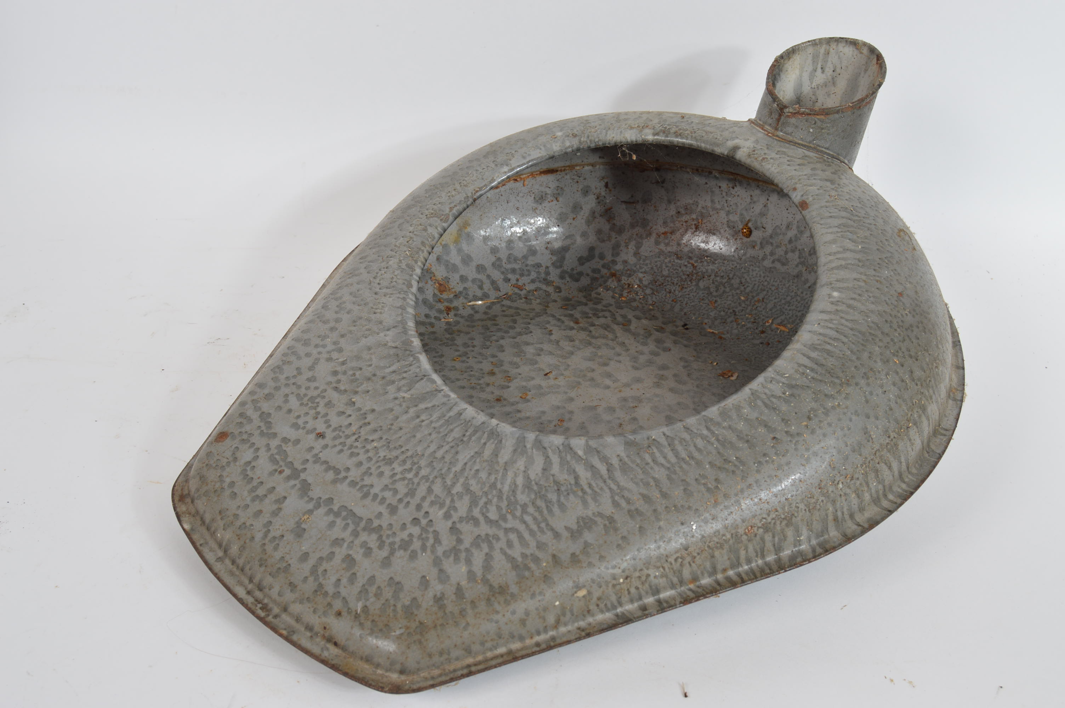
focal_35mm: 42
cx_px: 532
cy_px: 354
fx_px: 1241
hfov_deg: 46.4
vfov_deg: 31.8
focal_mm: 28
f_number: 9
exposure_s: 1/80
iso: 100
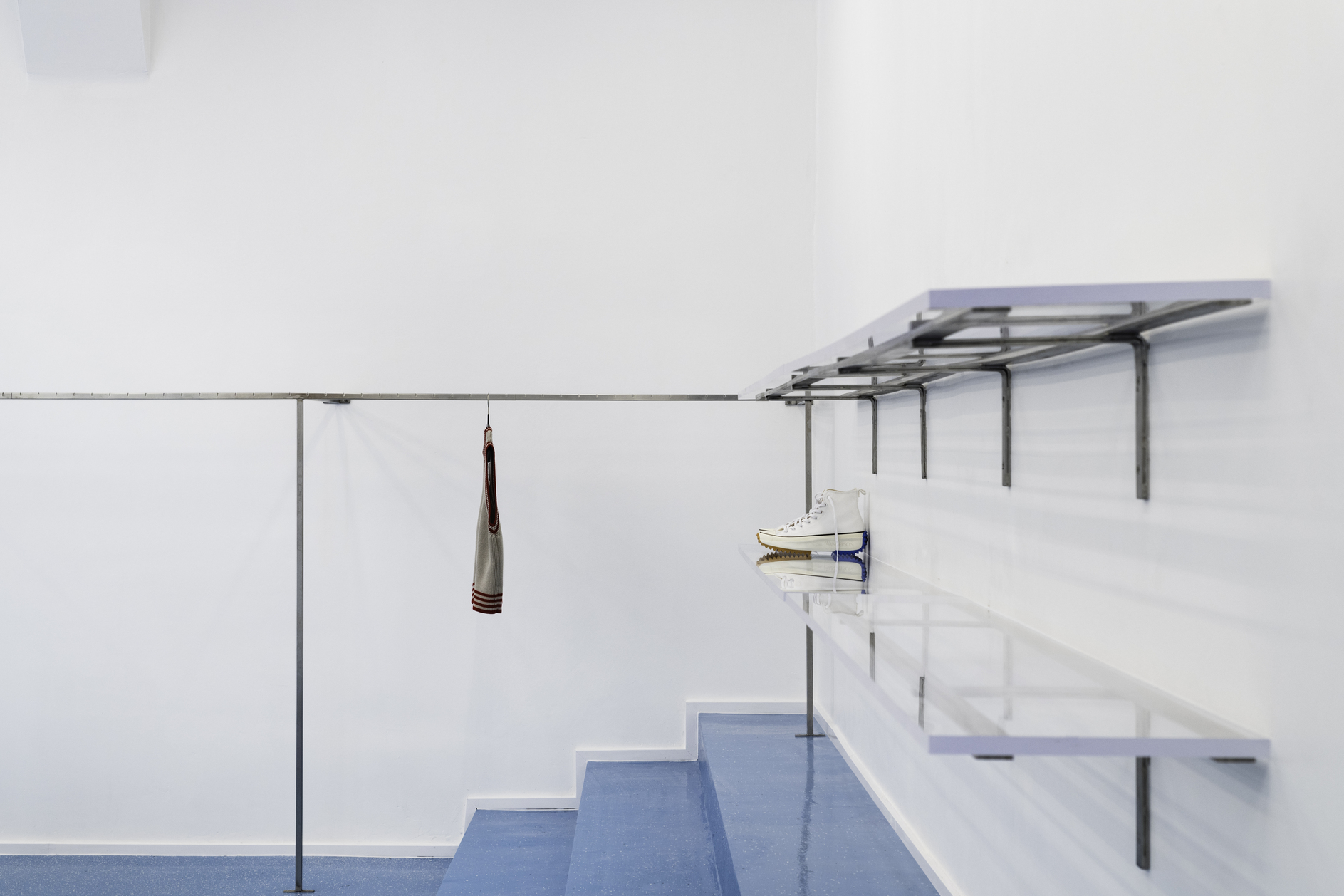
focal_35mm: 53
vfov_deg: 25.5
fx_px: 1979
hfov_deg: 37.5
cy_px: 450
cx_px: 638
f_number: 8
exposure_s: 1/60
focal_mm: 50
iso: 320
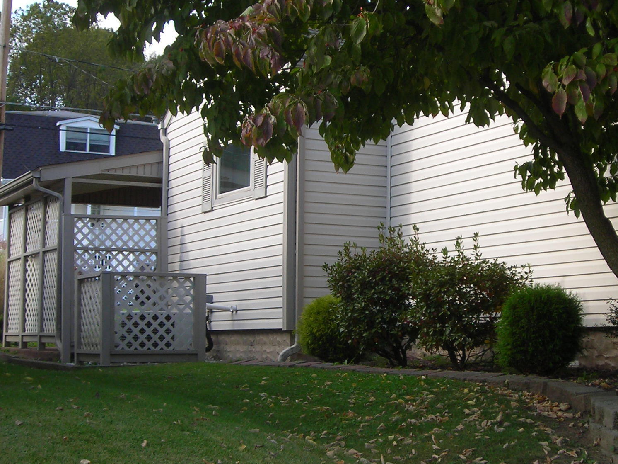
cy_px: 197
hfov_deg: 29.2
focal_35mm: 66
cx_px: 418
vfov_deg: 22.2
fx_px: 1178
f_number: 3.2
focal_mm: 6.3
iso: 50
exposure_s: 1/138
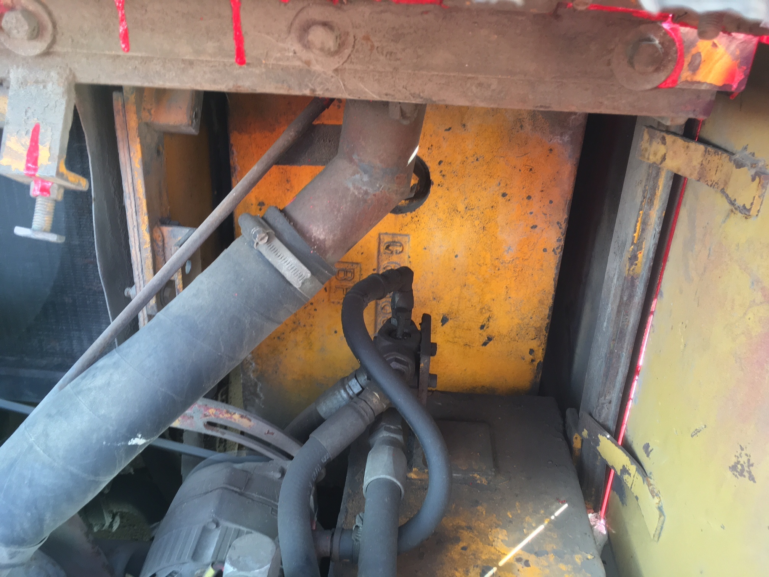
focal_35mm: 29
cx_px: 384
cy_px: 288
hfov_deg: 61.7
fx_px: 644
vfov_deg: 48.2
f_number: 2.2
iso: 50
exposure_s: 1/30
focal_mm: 4.15
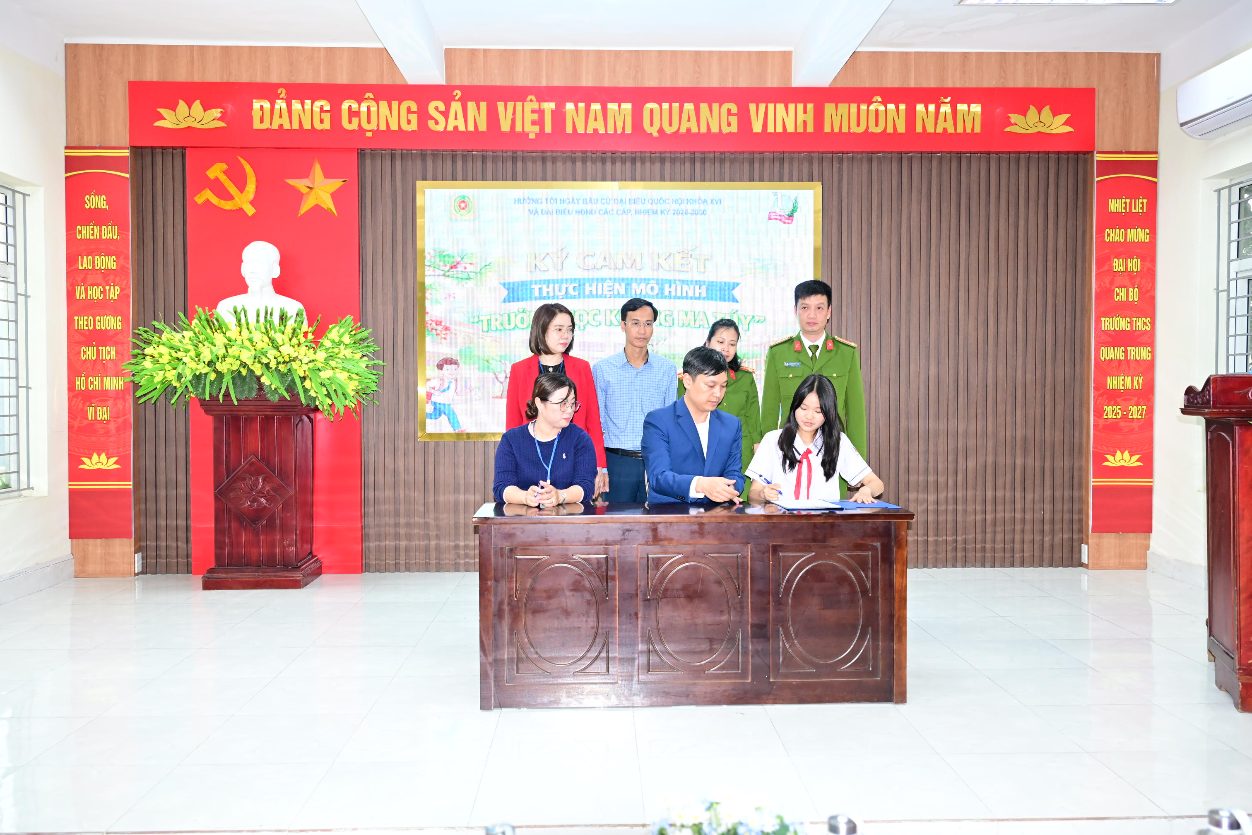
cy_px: 418
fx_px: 1008
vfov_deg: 45.0
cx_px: 626
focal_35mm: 29
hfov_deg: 63.7
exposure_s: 1/200
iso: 2500
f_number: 4
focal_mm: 29
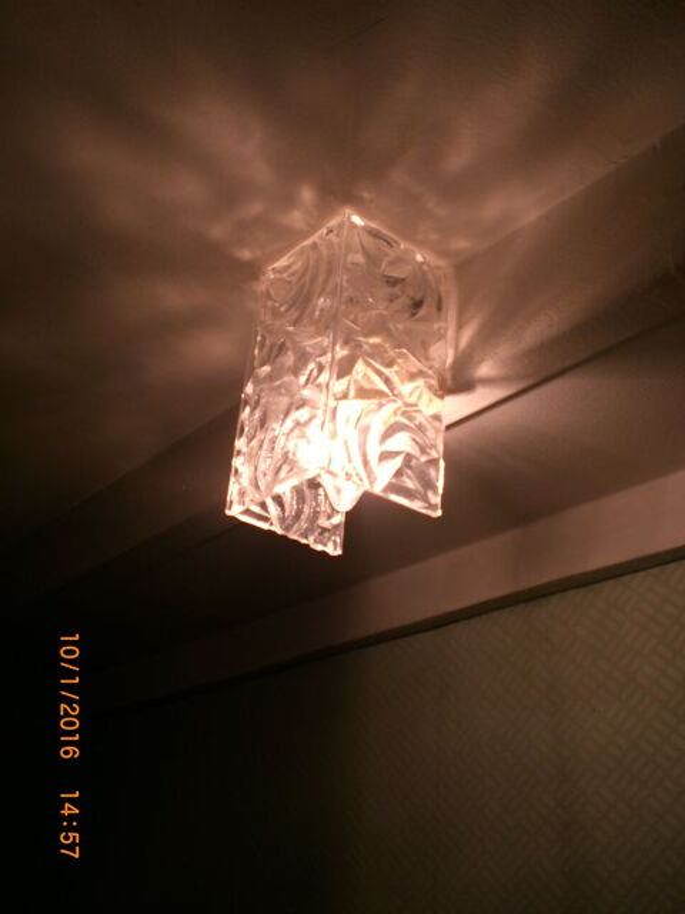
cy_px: 457
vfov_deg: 49.0
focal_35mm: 38
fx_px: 1003
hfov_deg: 37.7
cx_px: 342
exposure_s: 1/100
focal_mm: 6.3
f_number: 3.1
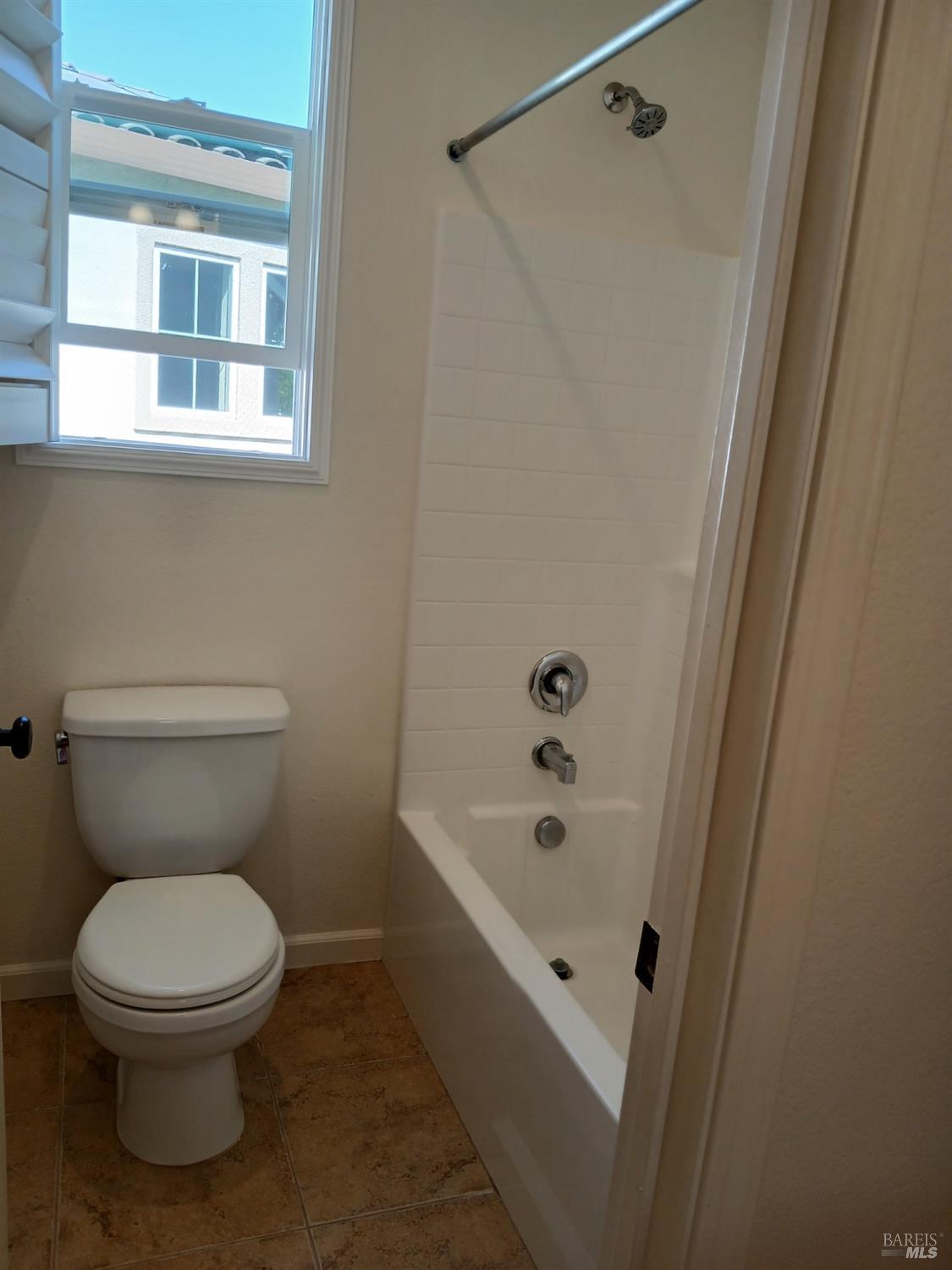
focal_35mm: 26
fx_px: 953
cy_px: 635
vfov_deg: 67.3
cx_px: 476
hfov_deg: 53.1
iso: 50
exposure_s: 1/60
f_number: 1.8
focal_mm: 3.98
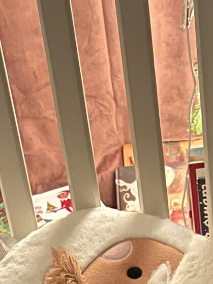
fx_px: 977
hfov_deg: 12.4
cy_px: 543
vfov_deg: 14.2
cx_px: 183
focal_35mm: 119
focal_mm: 5.7
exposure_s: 1/15
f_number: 1.5
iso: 1600
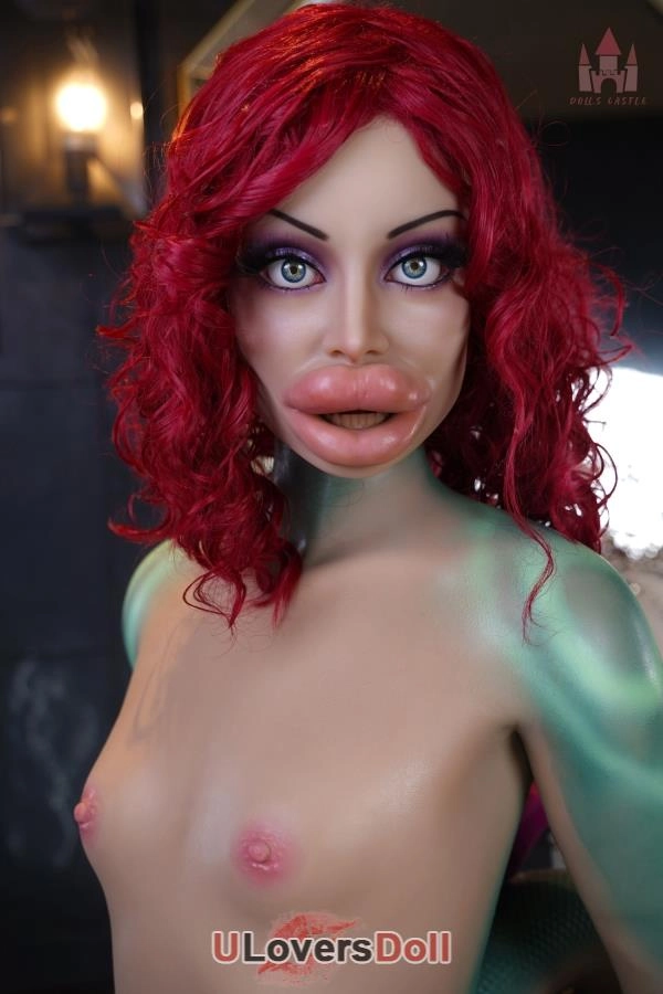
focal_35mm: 50
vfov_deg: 39.6
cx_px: 332
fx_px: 1381
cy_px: 497
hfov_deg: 27.0
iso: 50
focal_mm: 50
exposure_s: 1/30
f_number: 4.5
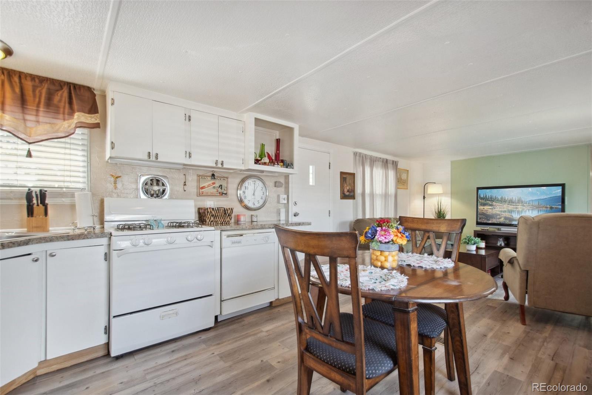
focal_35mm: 15
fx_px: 247
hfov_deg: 100.4
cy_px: 198
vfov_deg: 77.3
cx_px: 296
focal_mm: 10
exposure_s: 1/50
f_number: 8
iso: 400
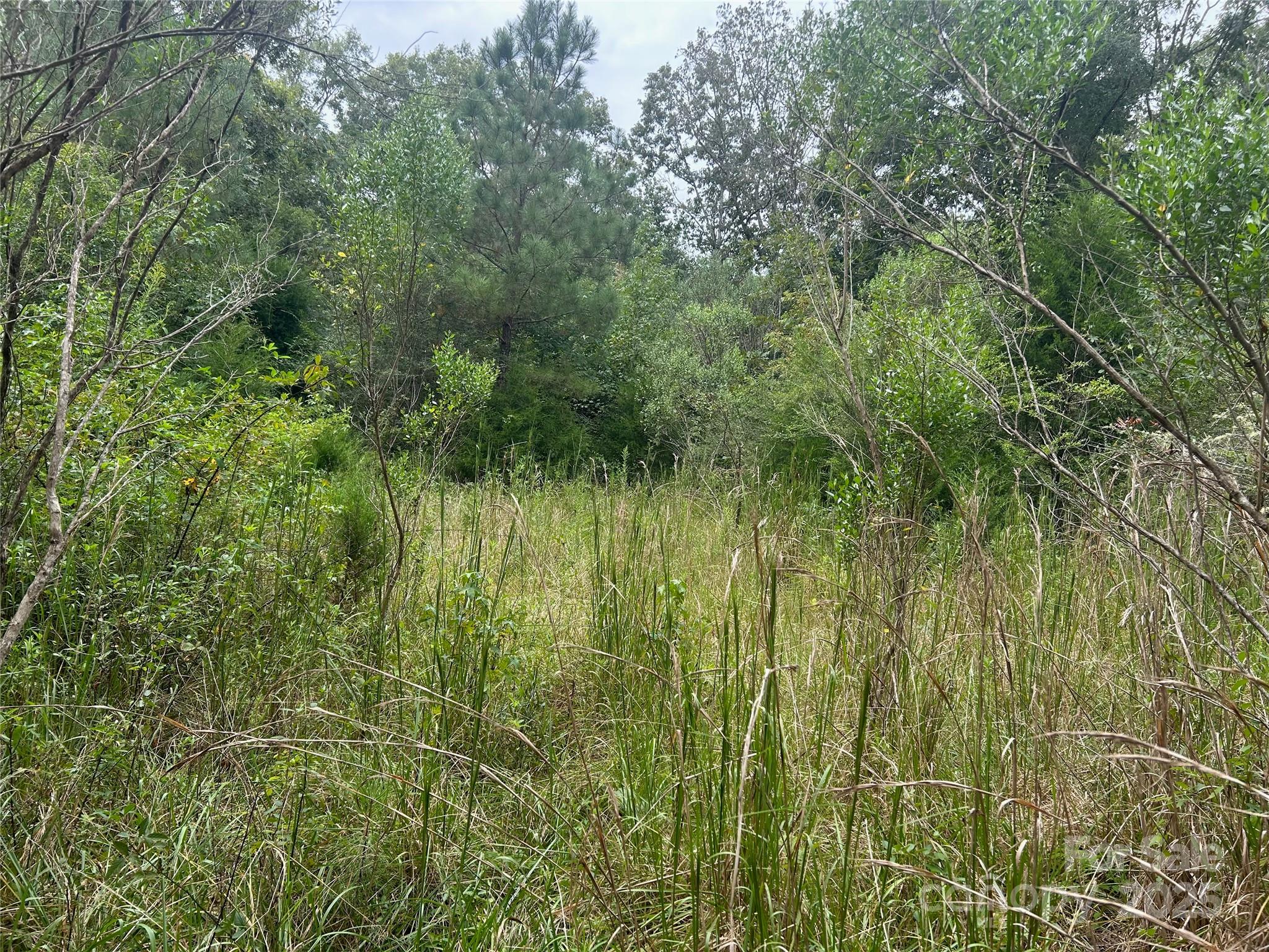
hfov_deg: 67.3
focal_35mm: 26
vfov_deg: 53.1
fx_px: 953
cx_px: 634
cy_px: 476
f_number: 1.5
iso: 50
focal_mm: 5.7
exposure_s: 1/974
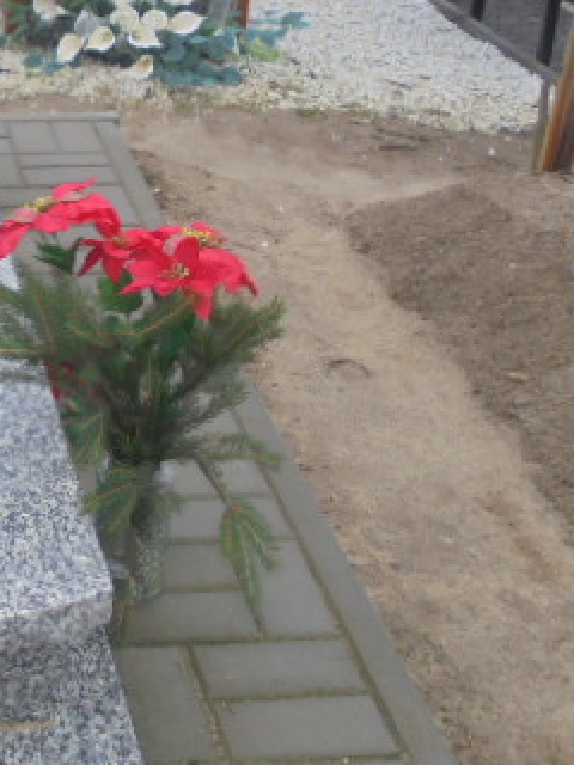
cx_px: -151
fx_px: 1503
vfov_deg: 28.3
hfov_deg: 20.0
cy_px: 239
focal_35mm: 68
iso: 100
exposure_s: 1/60
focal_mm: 6.1
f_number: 4
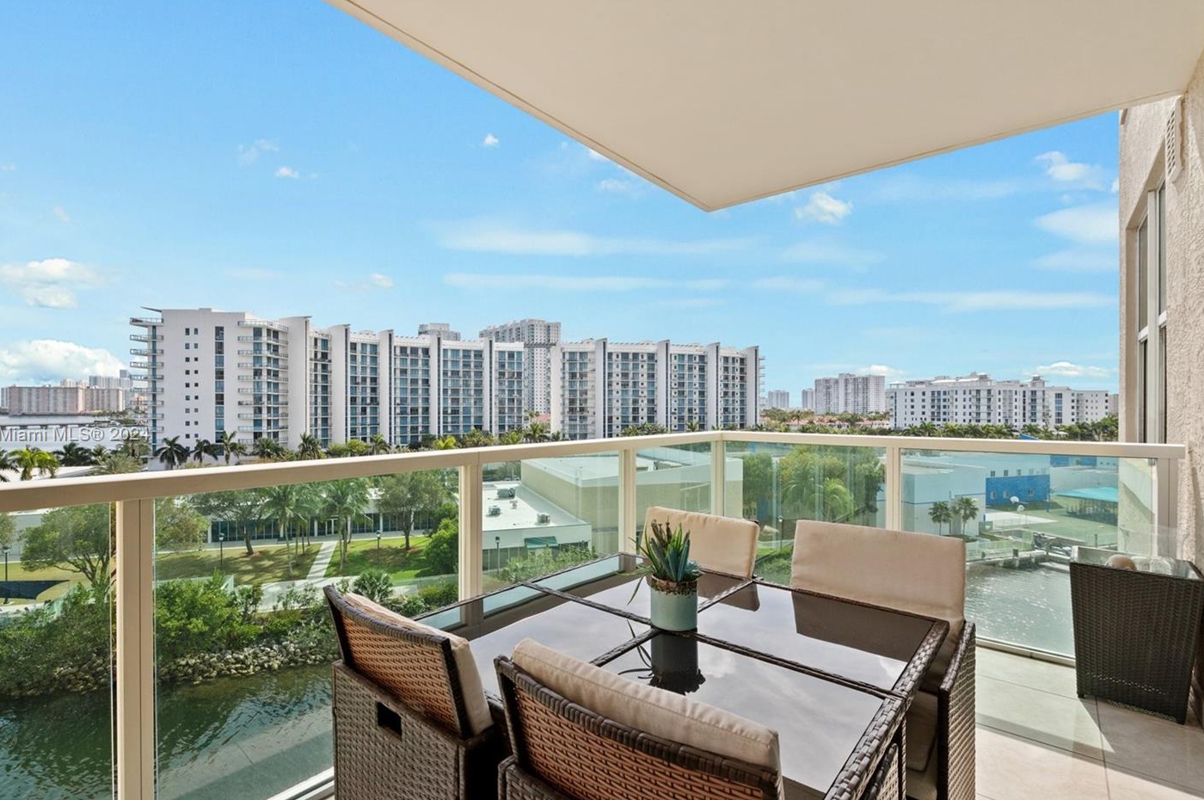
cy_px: 436
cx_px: 562
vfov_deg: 73.5
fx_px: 534
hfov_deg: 96.7
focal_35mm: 16
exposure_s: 1/400
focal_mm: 14
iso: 200
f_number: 8
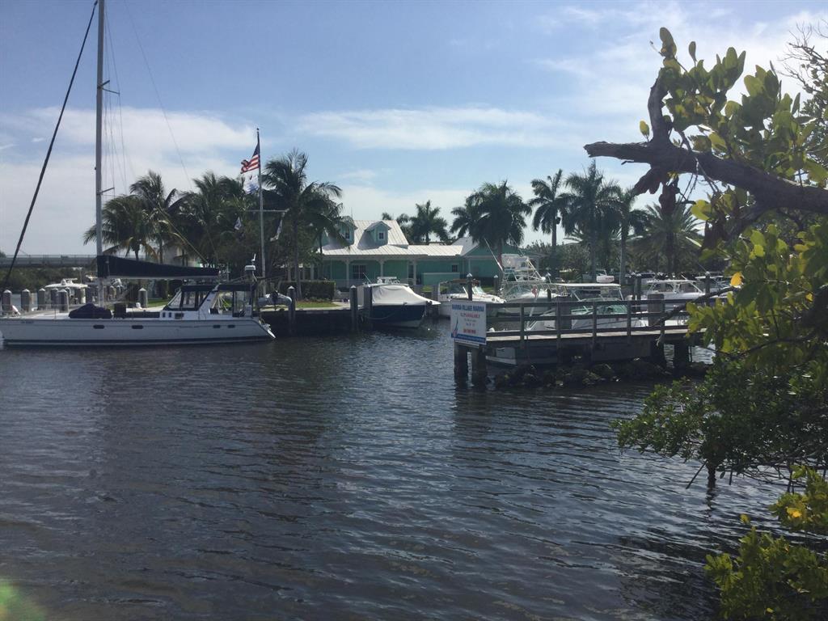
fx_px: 742
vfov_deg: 45.4
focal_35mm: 31
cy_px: 310
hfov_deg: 58.4
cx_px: 414
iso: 25
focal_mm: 3.3
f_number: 2.4
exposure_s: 1/3401
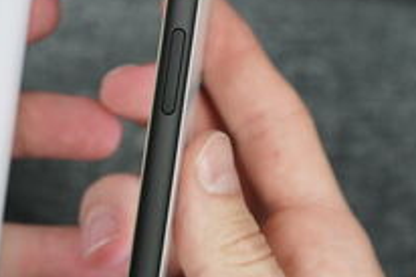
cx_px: 97
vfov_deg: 8.3
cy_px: 27
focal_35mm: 164
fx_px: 1894
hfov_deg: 12.5
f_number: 4.5
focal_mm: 55
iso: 1600
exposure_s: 1/160
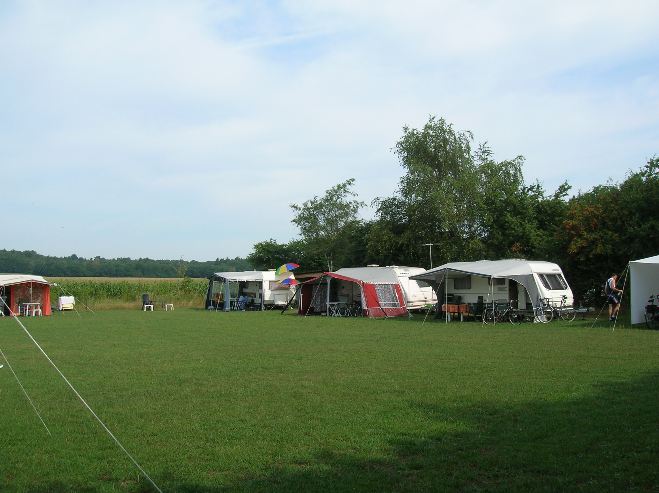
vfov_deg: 41.7
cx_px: 330
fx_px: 647
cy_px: 246
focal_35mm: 34
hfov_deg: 54.0
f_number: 4.9
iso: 50
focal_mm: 5.7
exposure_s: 1/344
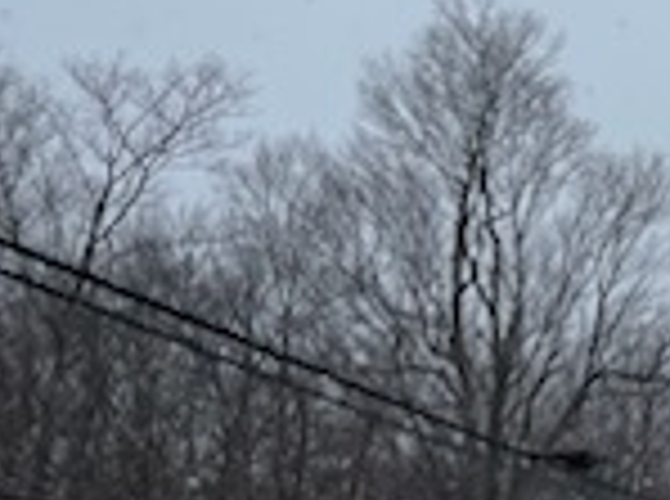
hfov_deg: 15.3
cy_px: 622
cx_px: 1187
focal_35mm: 112
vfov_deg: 12.8
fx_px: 2163
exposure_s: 1/7874
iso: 50
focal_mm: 5.1
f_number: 1.6
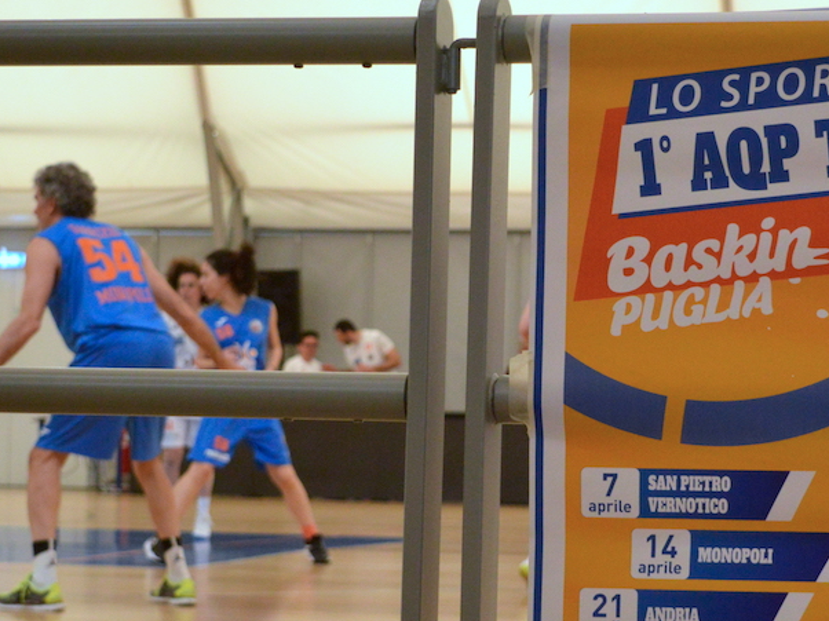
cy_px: 446
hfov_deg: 17.0
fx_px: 2753
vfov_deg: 12.8
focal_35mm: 115
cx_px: 610
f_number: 5
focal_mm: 40
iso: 1400
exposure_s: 1/500
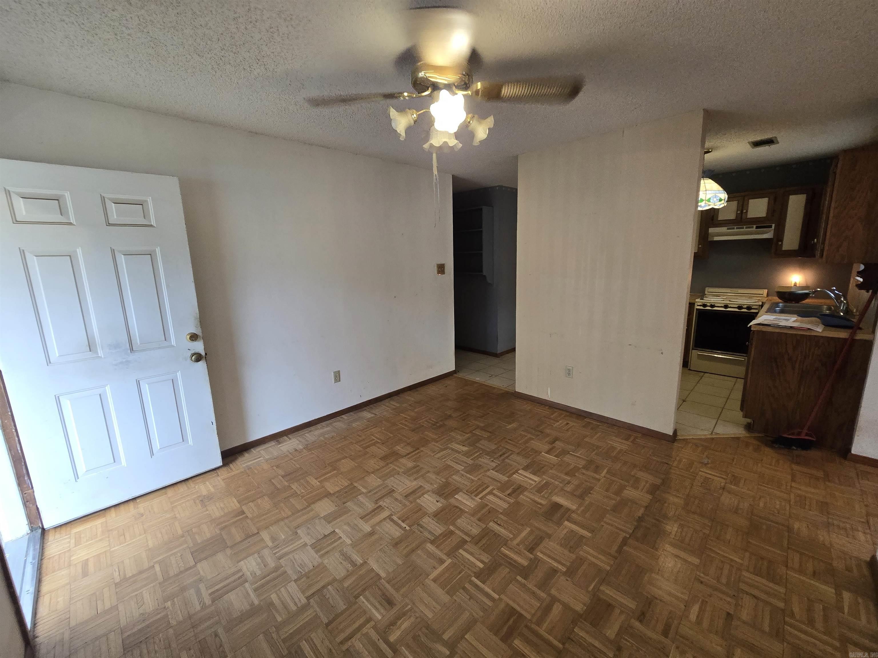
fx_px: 330
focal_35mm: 13
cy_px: 329
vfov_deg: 89.9
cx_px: 439
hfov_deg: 106.2
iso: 250
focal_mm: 2.2
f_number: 2.2
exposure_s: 1/60
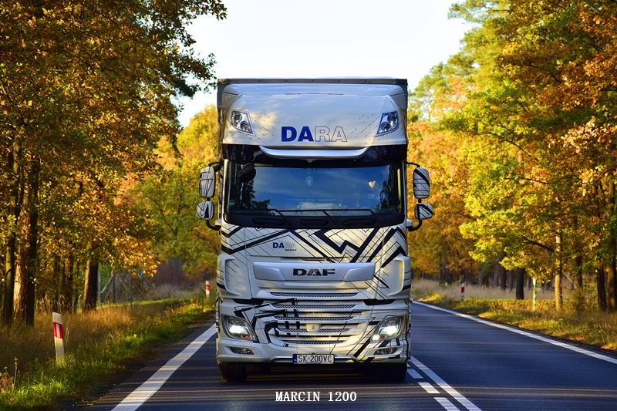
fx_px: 3470
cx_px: 308
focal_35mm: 202
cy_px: 206
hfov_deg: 10.2
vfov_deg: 6.8
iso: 800
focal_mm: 135
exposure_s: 1/640
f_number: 6.3
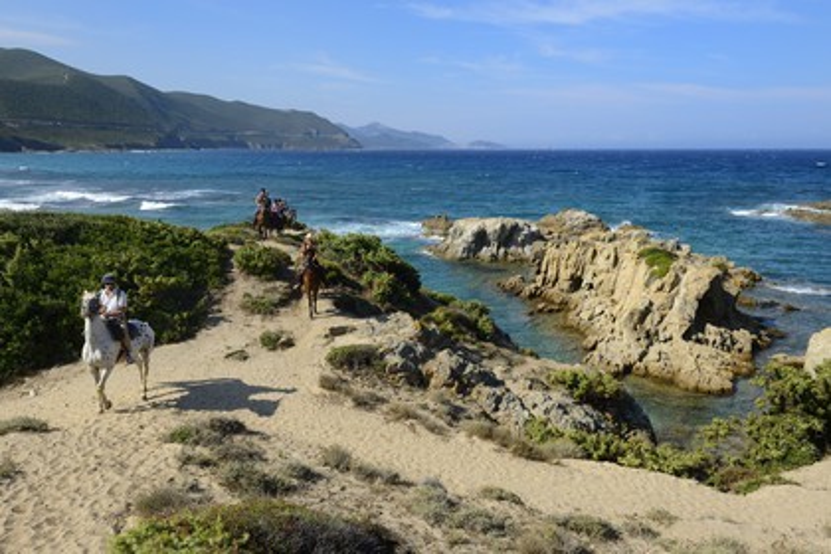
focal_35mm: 27
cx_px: 416
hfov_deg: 67.4
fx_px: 623
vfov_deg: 47.9
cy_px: 277
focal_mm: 27
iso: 400
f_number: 10
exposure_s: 1/640
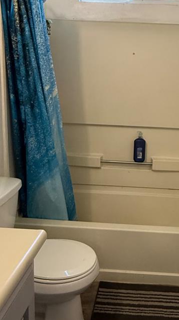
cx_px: 138
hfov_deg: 32.1
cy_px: 140
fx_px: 304
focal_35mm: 36
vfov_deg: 55.2
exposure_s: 1/60
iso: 320
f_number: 2.2
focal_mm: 2.22
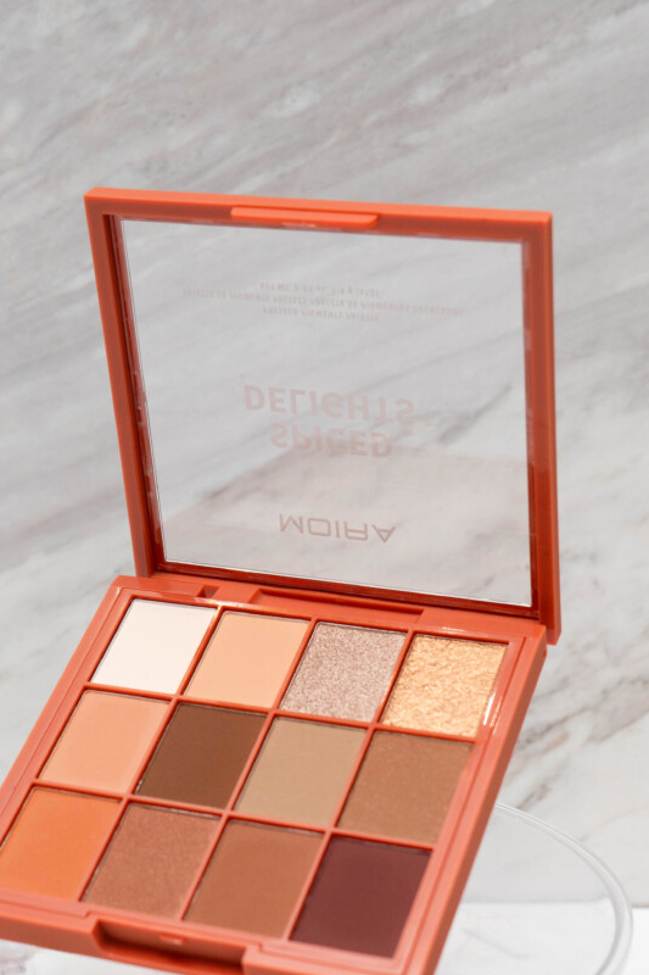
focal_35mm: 69
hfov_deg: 19.7
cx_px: 262
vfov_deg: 29.0
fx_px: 1867
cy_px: 669
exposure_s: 1/250
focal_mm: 46
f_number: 7.1
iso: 400
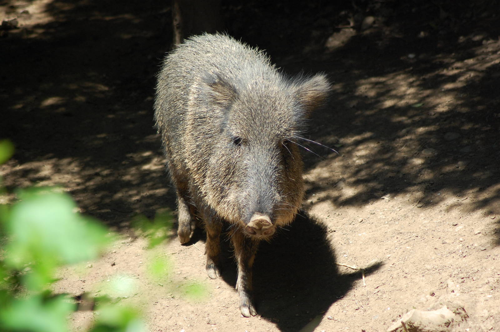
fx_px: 2914
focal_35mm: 210
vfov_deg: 6.5
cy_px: 166
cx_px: 250
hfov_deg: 9.8
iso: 400
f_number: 4.5
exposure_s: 1/800
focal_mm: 140
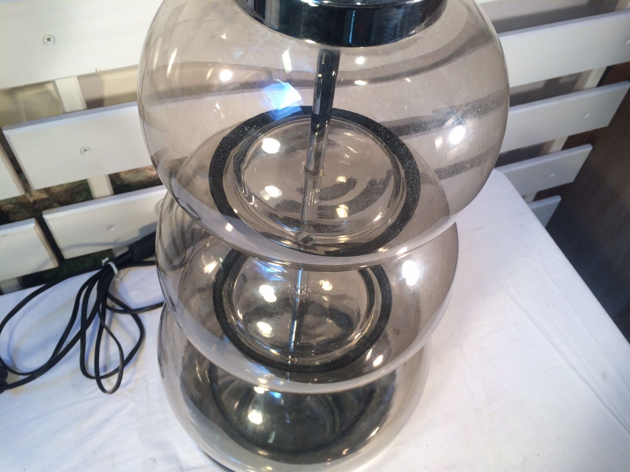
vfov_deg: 48.2
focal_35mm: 29
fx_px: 528
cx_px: 315
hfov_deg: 61.7
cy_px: 236
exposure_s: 1/50
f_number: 2.2
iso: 50
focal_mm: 4.15
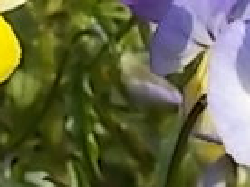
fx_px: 872
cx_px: -65
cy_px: -102
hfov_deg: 15.6
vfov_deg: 11.6
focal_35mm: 121
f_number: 8
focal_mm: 4.6
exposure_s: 1/100
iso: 80
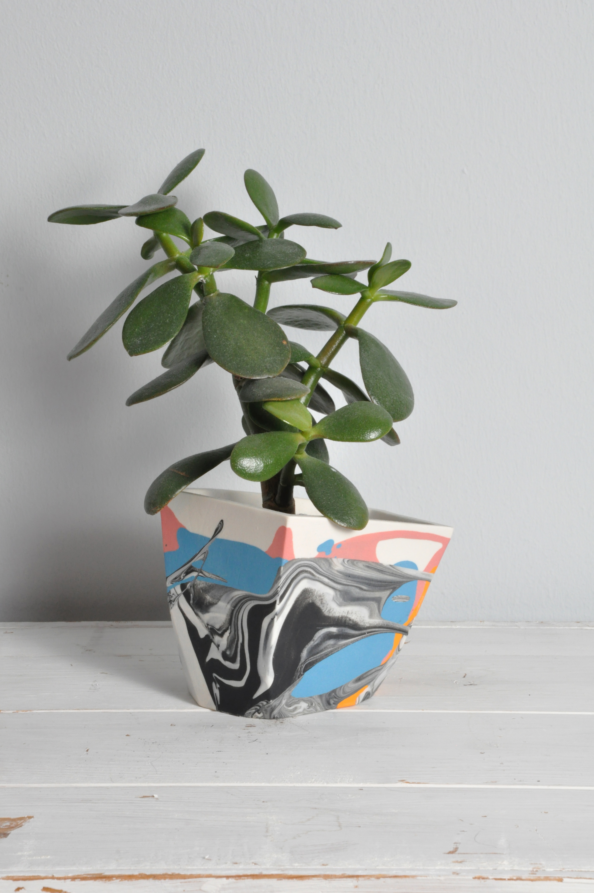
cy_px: 446
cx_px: 297
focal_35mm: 138
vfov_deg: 14.9
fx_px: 3424
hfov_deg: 9.9
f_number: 25
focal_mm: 92
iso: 1000
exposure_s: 1/60
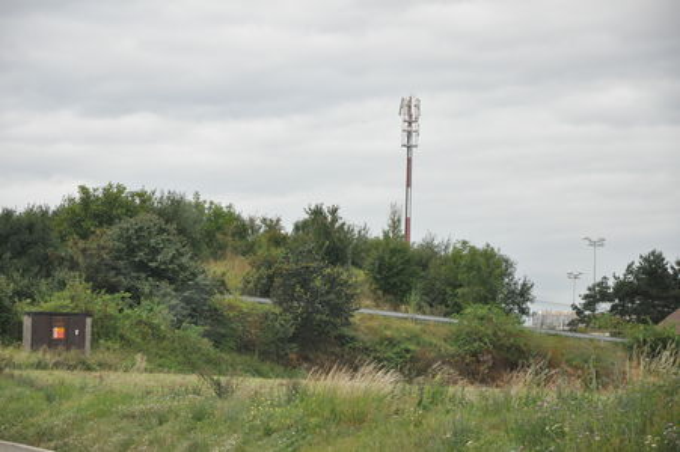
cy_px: 226
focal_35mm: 158
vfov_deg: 8.7
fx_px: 2973
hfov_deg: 13.0
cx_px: 340
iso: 1600
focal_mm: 105
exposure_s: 1/2000
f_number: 7.1
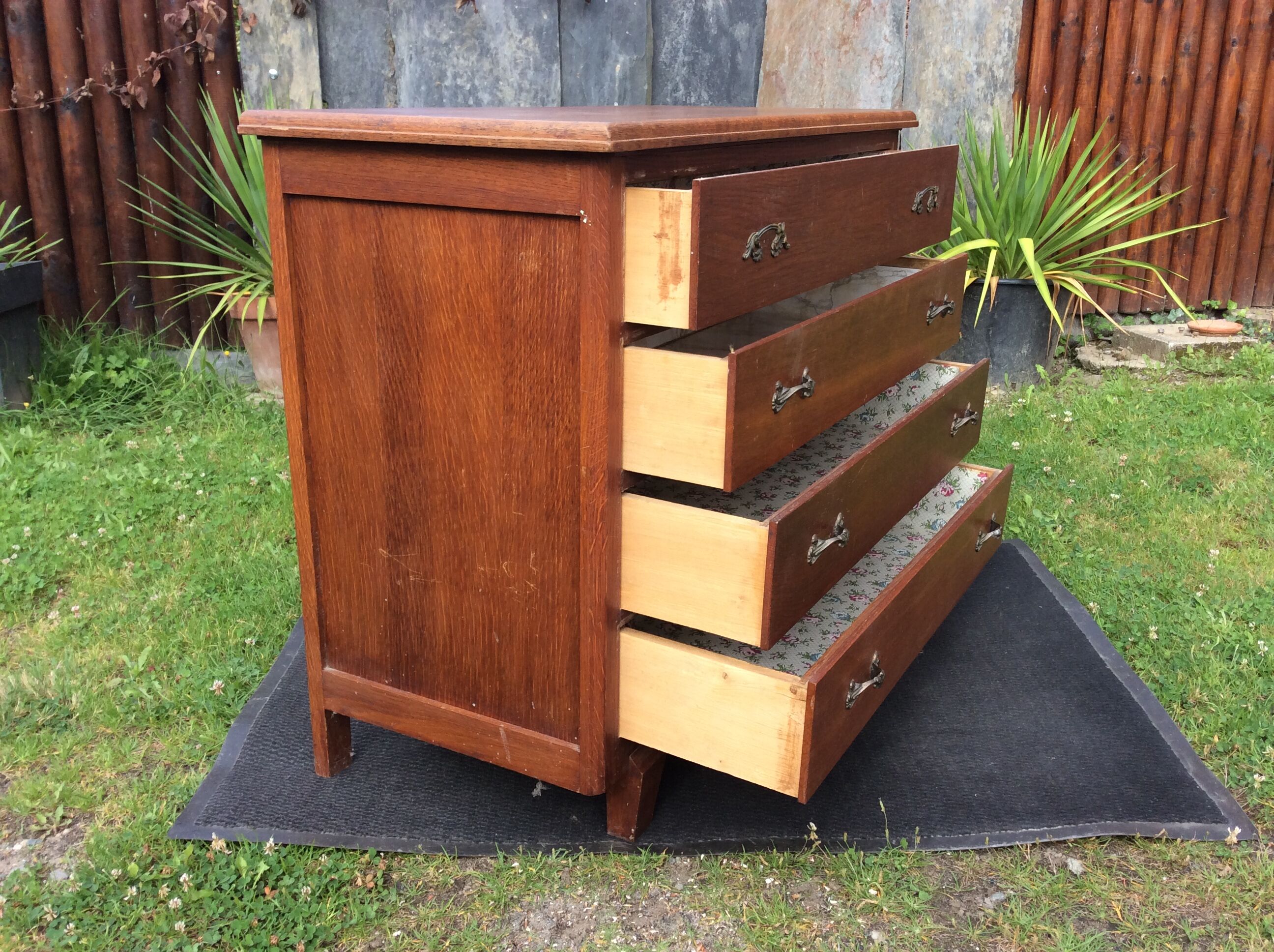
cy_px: 476
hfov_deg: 56.9
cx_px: 637
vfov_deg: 44.1
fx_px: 1176
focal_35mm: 32
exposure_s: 1/307
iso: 32
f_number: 2.4
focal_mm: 3.3
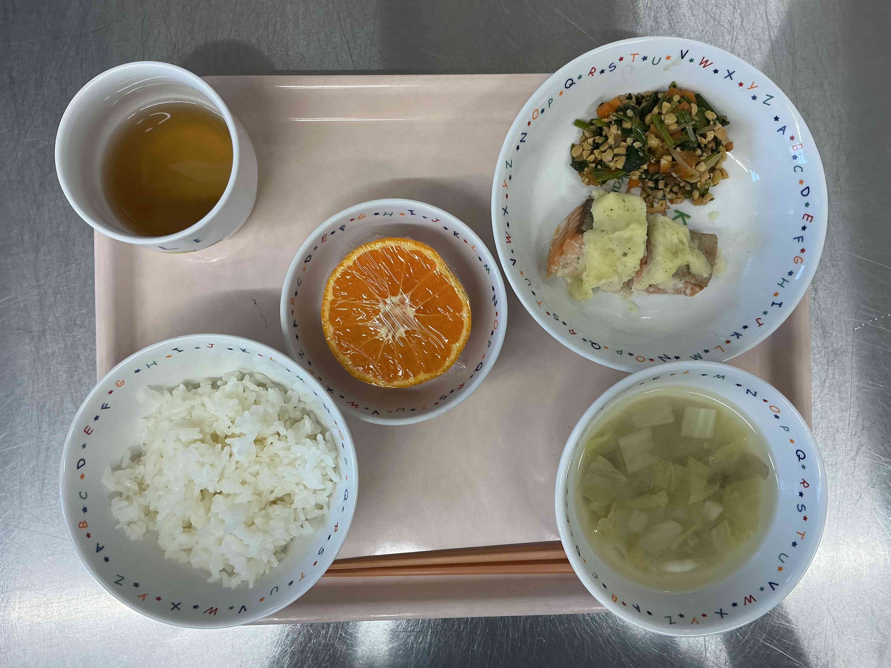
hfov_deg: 61.7
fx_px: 746
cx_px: 446
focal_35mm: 29
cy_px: 334
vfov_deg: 48.2
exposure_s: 1/120
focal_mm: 3
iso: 40
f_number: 1.8
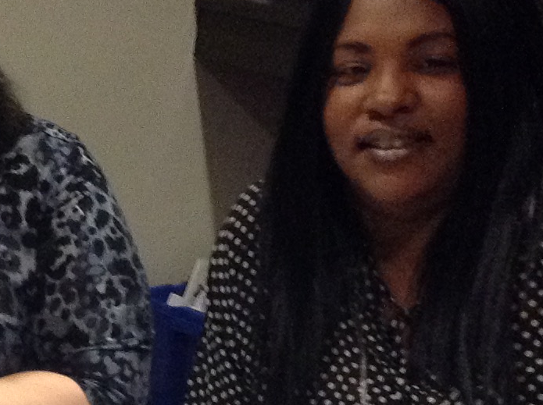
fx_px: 1926
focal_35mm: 123
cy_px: 450
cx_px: -149
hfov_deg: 15.3
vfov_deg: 11.8
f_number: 2.4
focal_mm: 3.3
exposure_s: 1/20
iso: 200
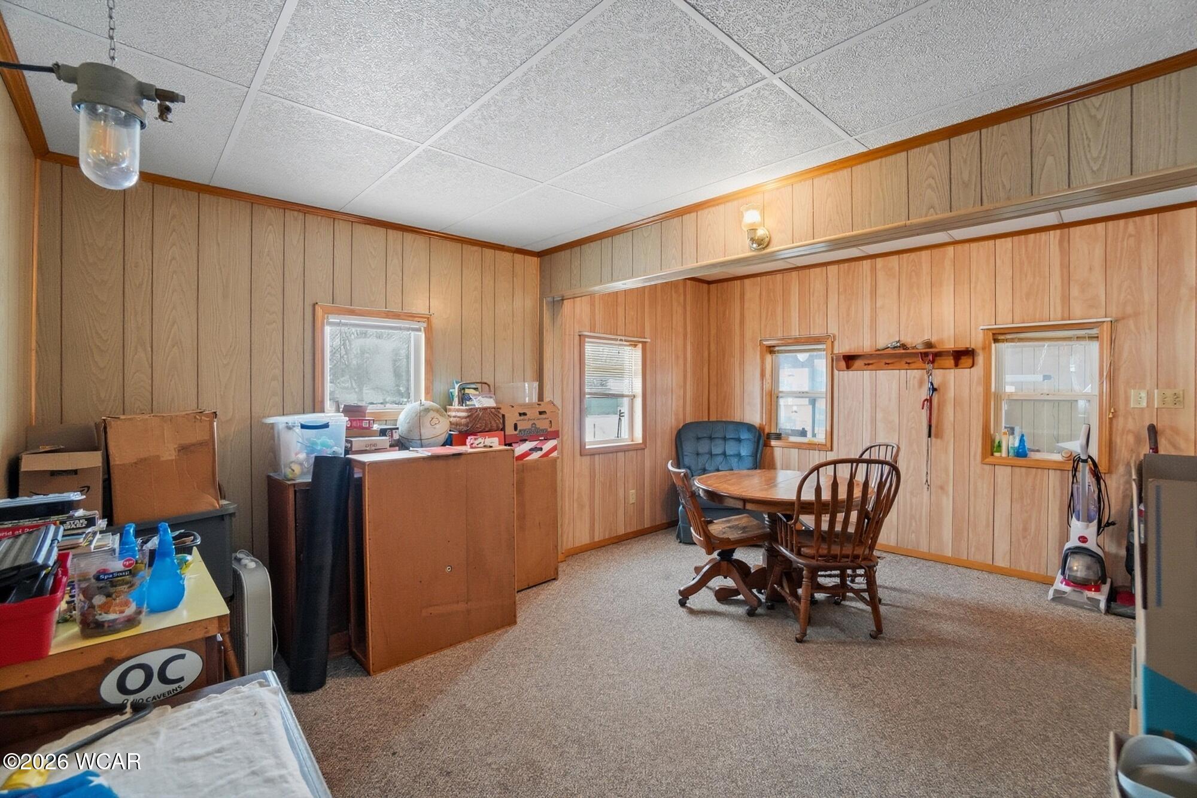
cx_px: 598
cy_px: 399
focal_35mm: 15
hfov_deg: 100.4
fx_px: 499
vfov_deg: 77.3
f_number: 4
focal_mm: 10
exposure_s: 1/80
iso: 100
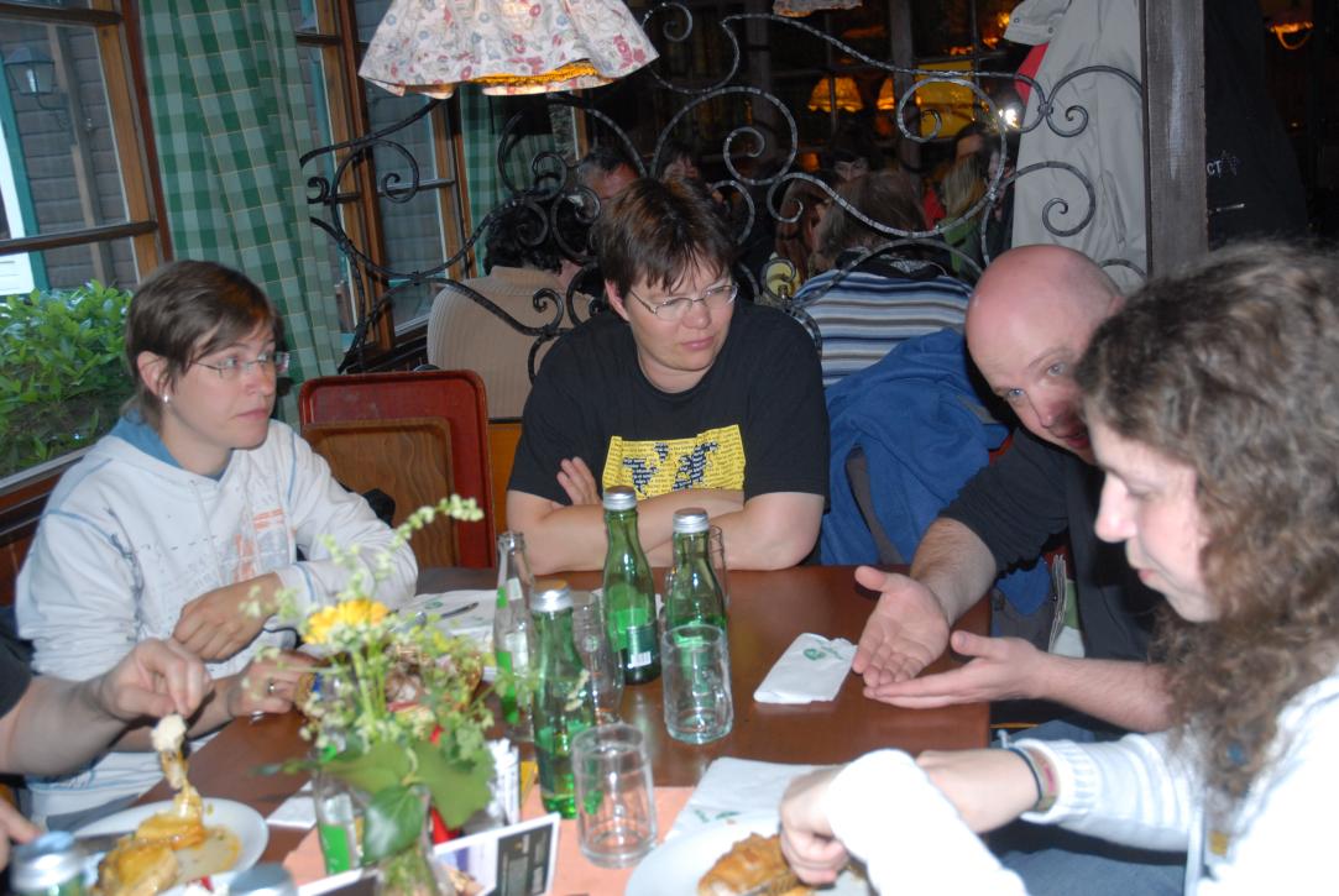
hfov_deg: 51.2
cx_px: 670
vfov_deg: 35.6
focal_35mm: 38
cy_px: 448
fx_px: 1396
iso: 400
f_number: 4
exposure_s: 1/60
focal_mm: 25
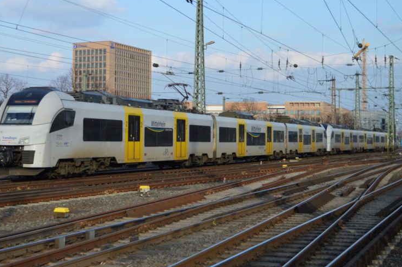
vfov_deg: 19.1
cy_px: 106
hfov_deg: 28.3
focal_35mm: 71
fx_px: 792
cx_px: 138
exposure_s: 1/1250
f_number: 5.6
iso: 400
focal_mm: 34
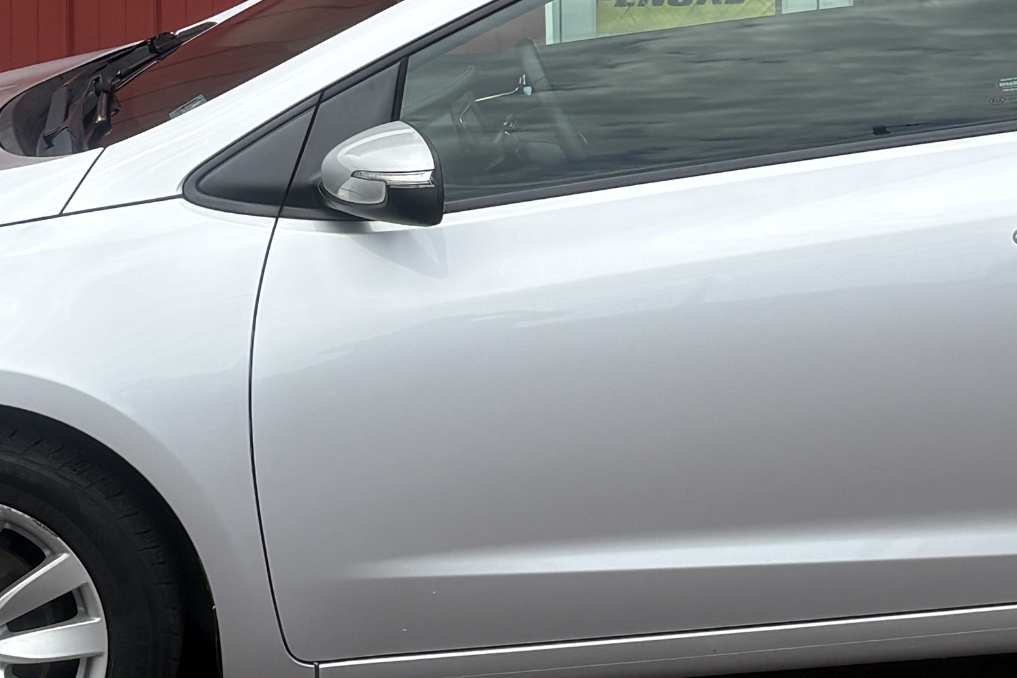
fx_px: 2797
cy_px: -256
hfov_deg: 20.4
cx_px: 806
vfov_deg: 13.2
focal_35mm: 99
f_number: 1.6
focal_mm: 5.96
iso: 50
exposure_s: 1/2075
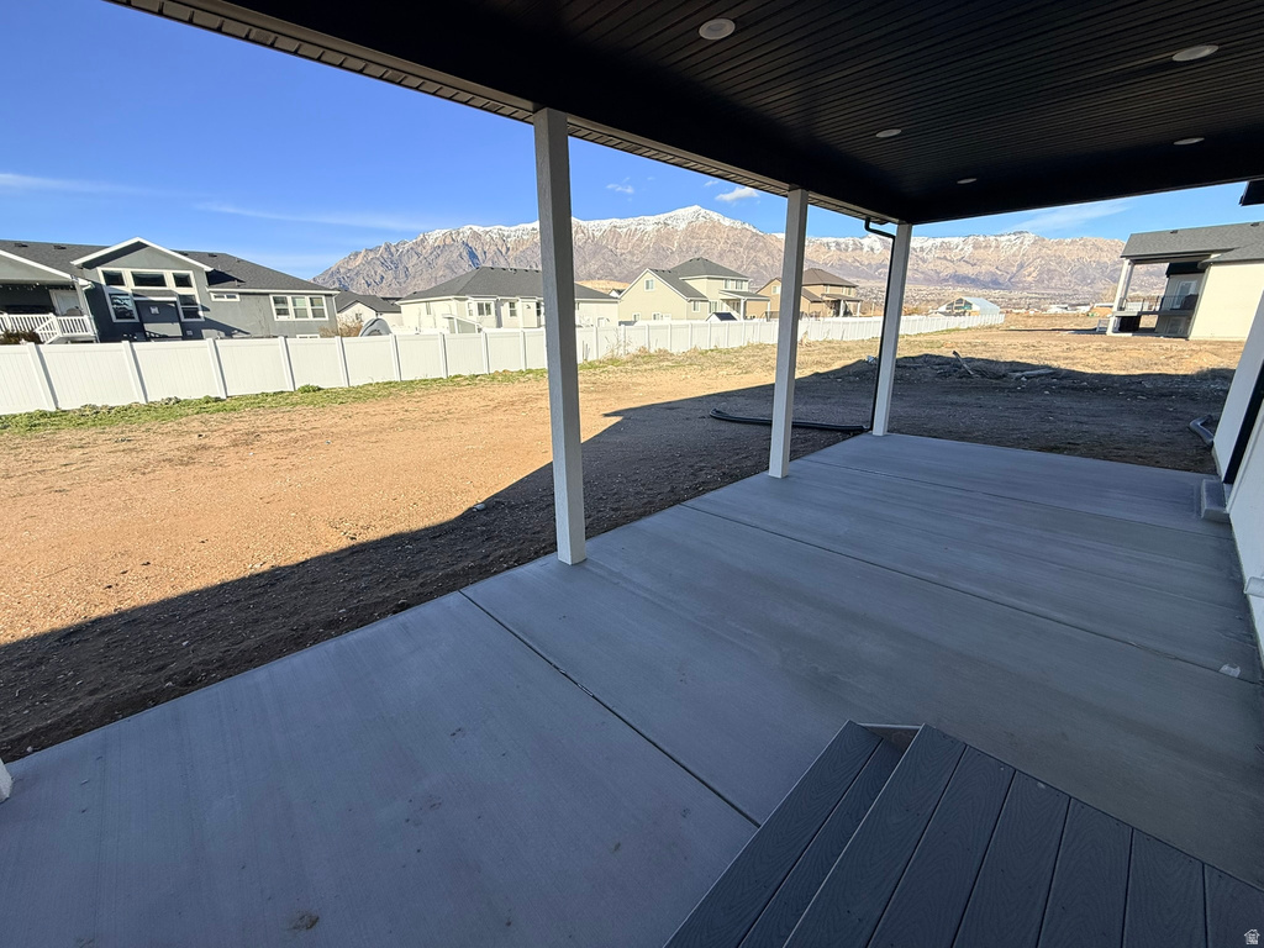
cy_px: 474
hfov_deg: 102.1
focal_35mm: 14
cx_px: 632
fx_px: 511
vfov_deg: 85.7
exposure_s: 1/1431
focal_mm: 2.22
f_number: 2.2
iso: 50
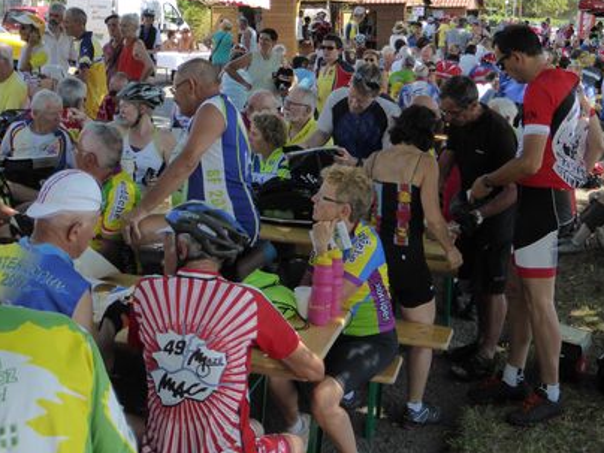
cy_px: 121
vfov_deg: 27.7
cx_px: 302
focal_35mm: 52
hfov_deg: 36.8
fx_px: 907
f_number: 3.7
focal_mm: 6.1
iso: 200
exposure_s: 1/320
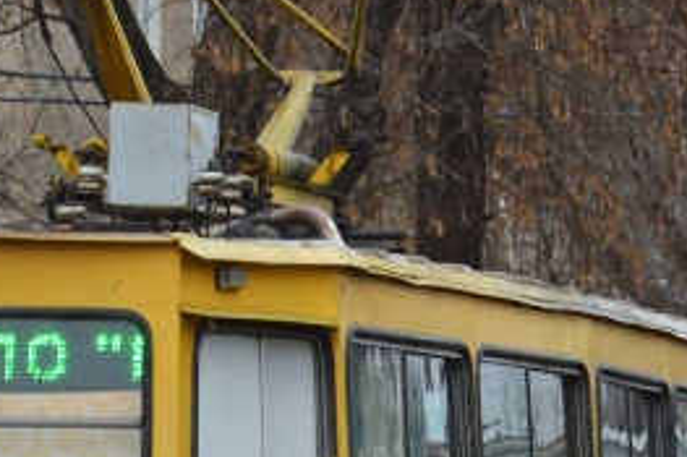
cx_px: 901
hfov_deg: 3.8
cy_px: 548
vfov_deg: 2.5
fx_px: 10432
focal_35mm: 547
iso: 400
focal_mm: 80
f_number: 5.6
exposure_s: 1/125
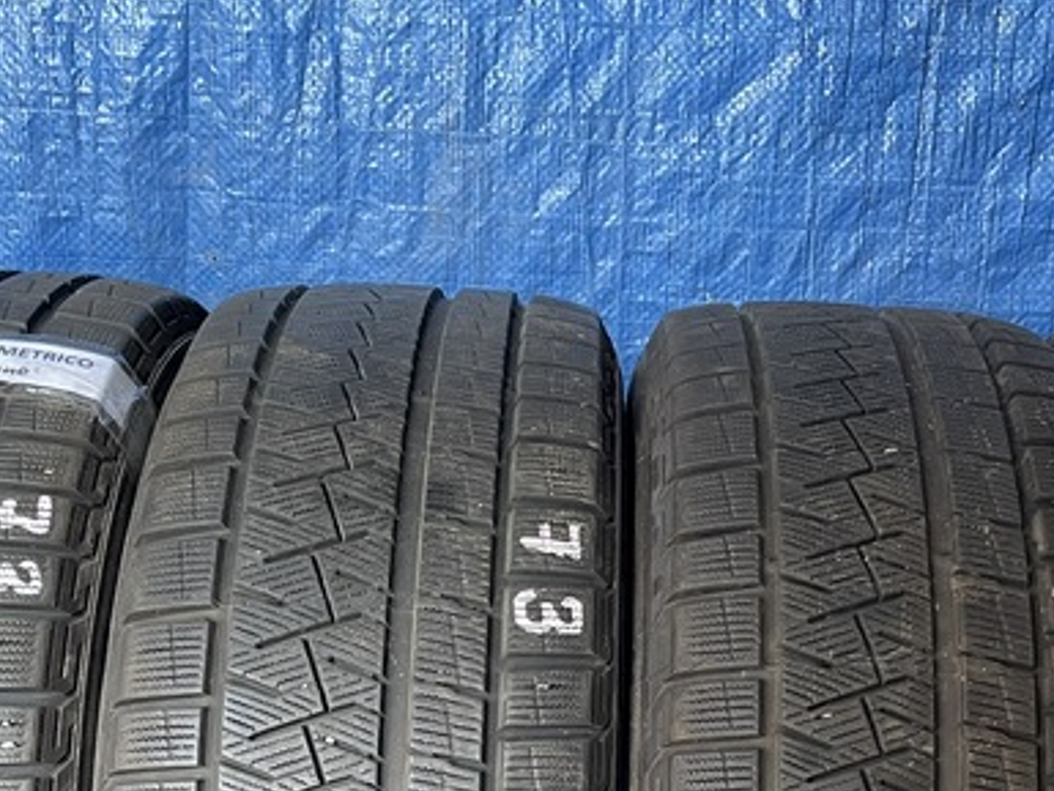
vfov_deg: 25.9
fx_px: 1645
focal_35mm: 54
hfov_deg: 35.5
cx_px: 610
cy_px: 753
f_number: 1.6
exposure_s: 1/60
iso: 160
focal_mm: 4.2
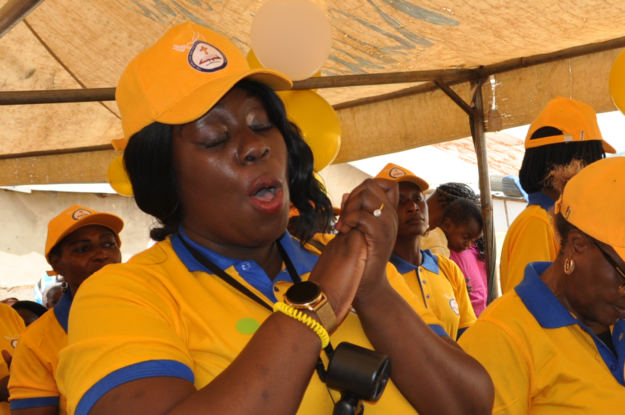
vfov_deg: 20.1
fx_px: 1162
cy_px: 304
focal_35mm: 67
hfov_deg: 29.8
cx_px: 444
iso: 200
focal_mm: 20
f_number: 5
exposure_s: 1/200
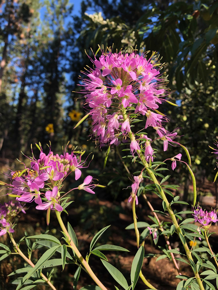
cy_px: 145
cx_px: 109
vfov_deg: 63.4
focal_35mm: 28
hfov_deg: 49.7
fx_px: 235
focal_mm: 3.99
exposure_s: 1/521
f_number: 1.8
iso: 20
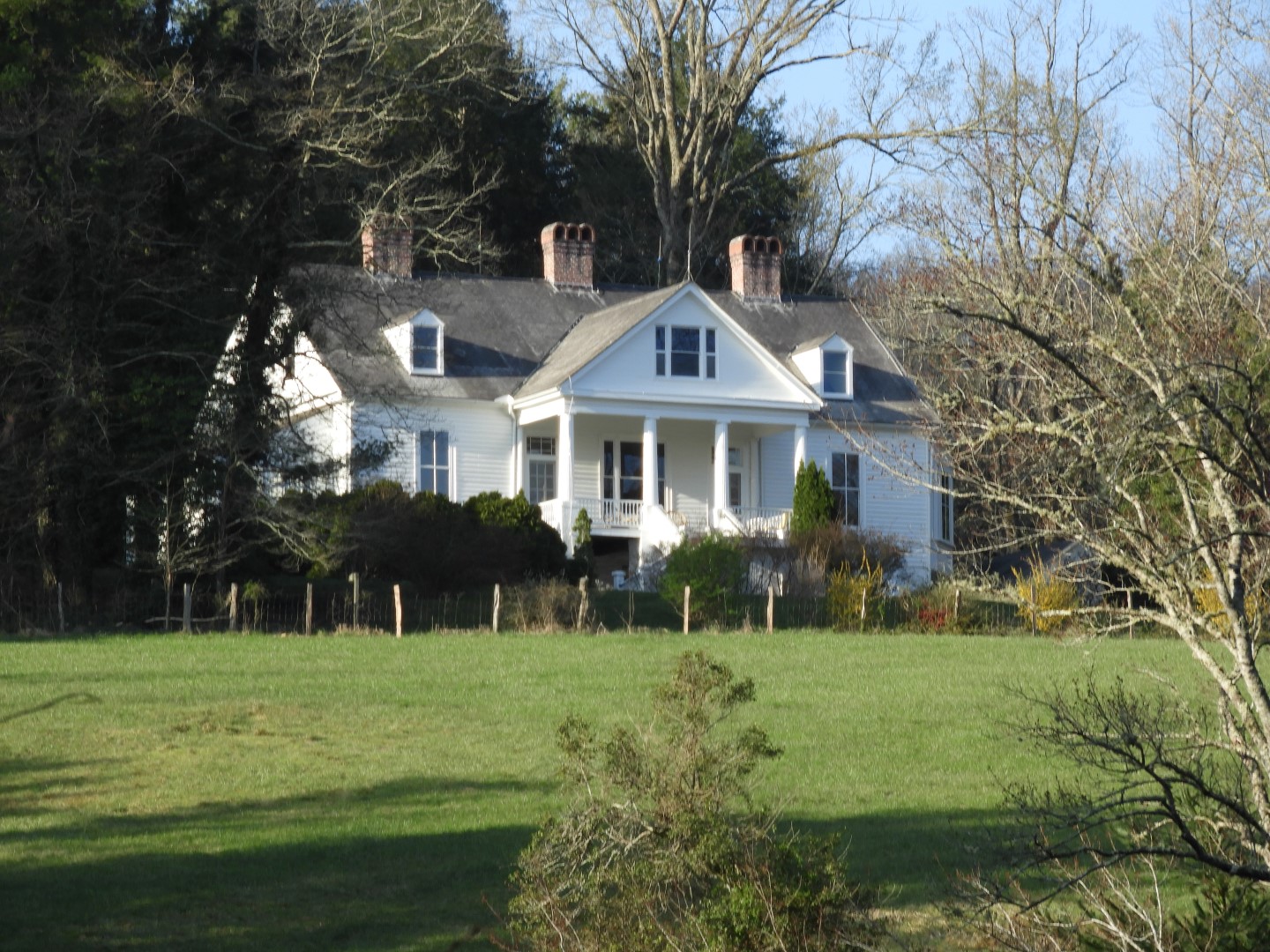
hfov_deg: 7.9
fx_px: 9172
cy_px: 476
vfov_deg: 5.9
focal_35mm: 250
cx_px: 635
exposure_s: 1/200
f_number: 5.5
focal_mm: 44.8
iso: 100
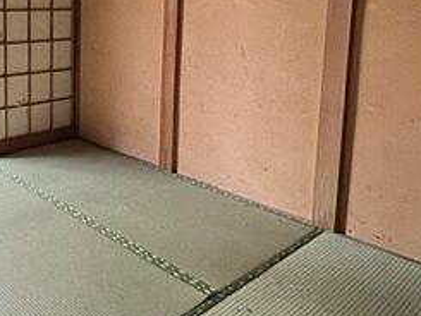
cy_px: 64
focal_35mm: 34
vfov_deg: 40.1
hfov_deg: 47.4
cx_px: 27
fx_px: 414
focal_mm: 1.57
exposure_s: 1/99
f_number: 1.8
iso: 100
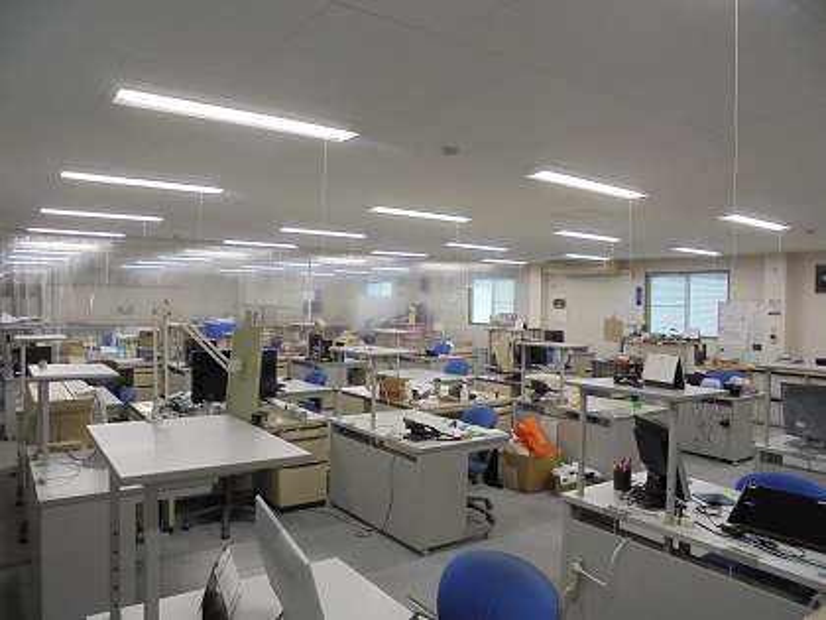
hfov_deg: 67.3
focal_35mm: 26
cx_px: 413
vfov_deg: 53.1
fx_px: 620
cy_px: 310
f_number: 3.5
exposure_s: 1/40
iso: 100
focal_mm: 4.6
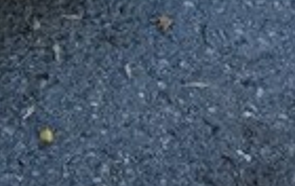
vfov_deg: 9.5
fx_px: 966
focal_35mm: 120
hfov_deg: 16.3
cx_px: -103
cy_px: -283
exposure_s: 1/247
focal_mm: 4.3
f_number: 2.4
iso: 50
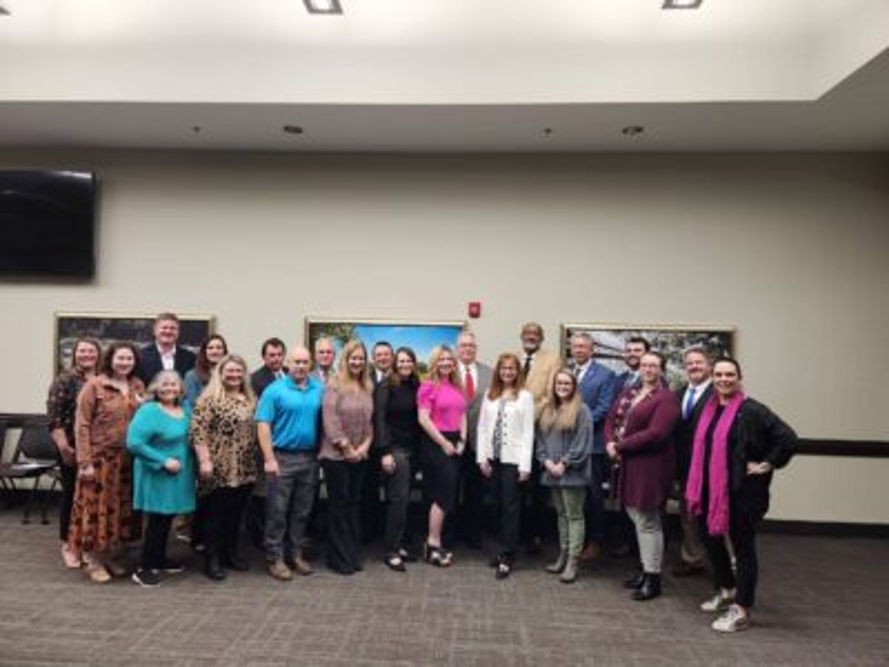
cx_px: 444
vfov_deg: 58.9
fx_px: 591
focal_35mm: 23
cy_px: 334
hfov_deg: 73.9
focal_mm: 5.4
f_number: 1.8
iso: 400
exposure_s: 1/120
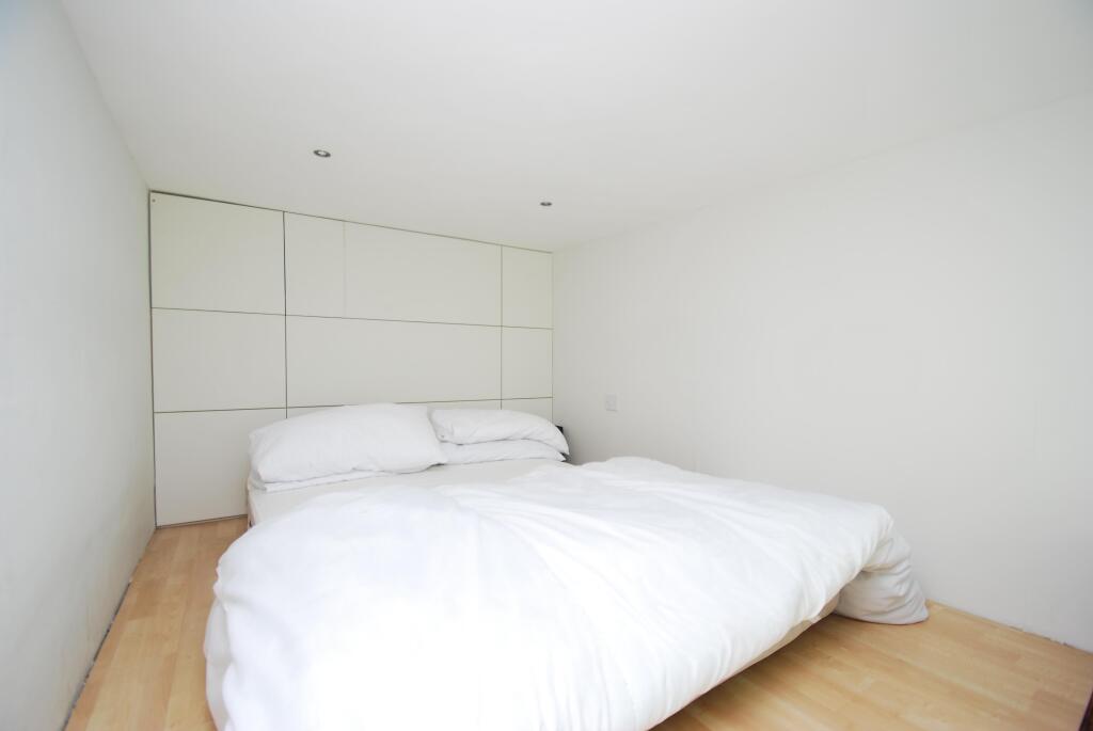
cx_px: 546
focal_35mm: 15
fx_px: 456
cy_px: 366
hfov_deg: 100.3
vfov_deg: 77.5
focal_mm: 10
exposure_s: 1/30
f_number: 3.5
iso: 200
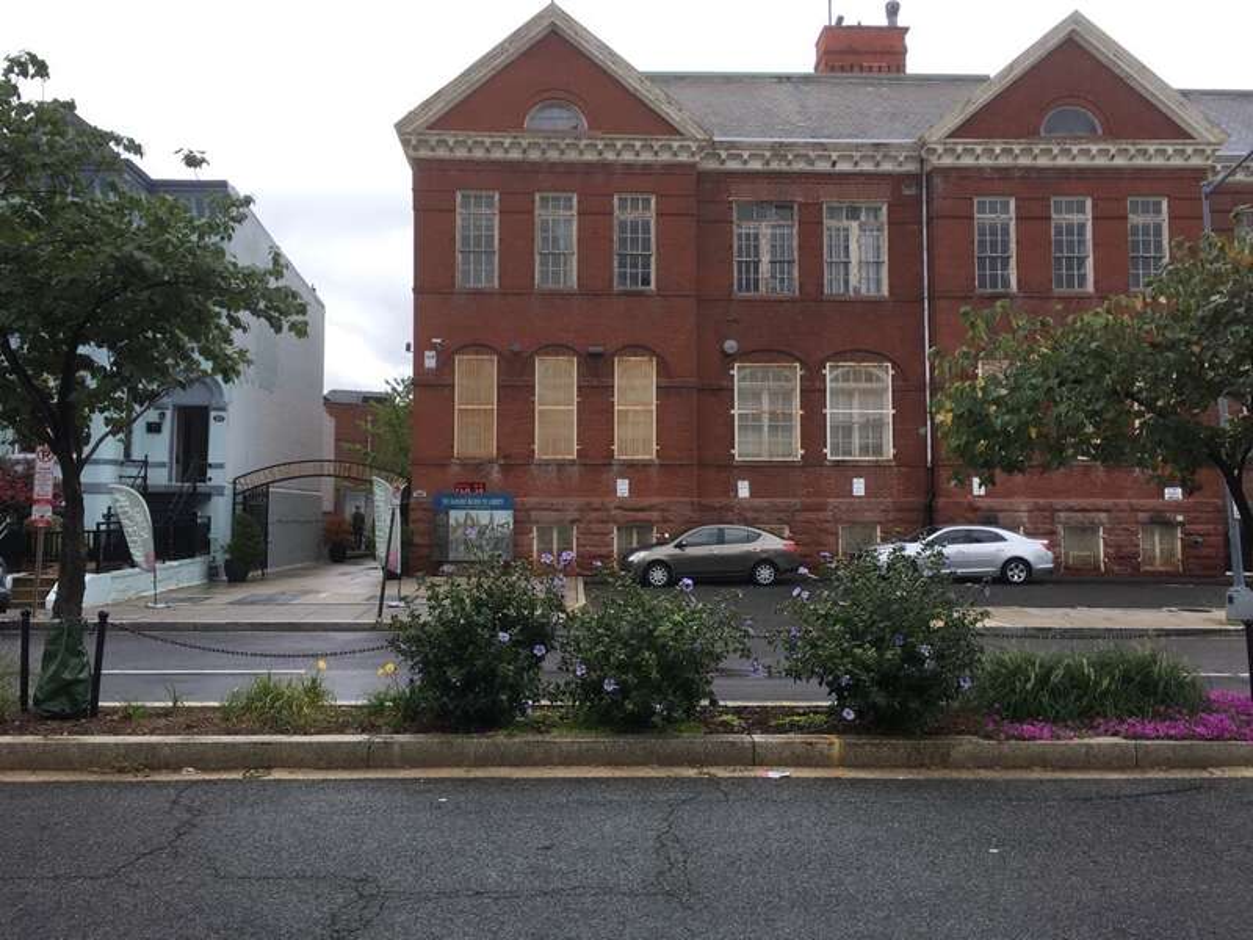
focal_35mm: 29
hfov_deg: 61.7
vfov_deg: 48.2
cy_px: 470
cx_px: 626
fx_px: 1050
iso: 25
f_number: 2.2
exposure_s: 1/427
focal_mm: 4.15
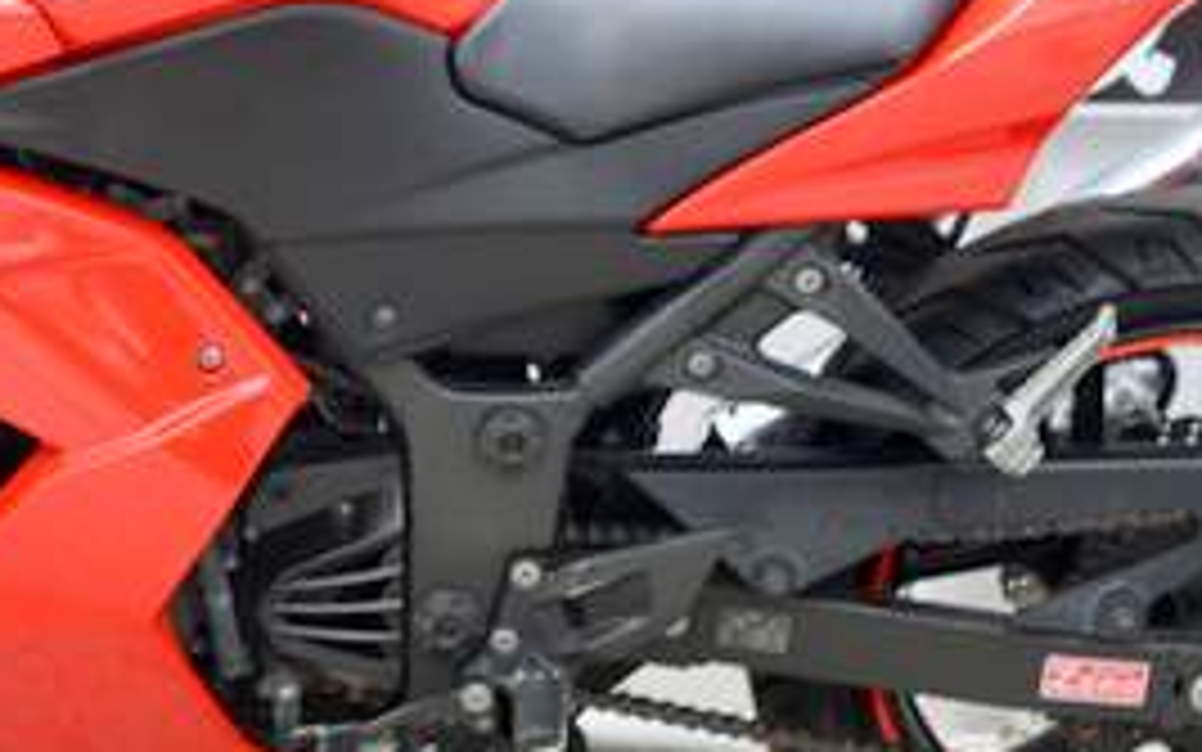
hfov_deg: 16.7
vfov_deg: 10.5
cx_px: 185
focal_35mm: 124
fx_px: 4063
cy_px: 45
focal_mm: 50
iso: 100
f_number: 3.2
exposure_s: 1/40
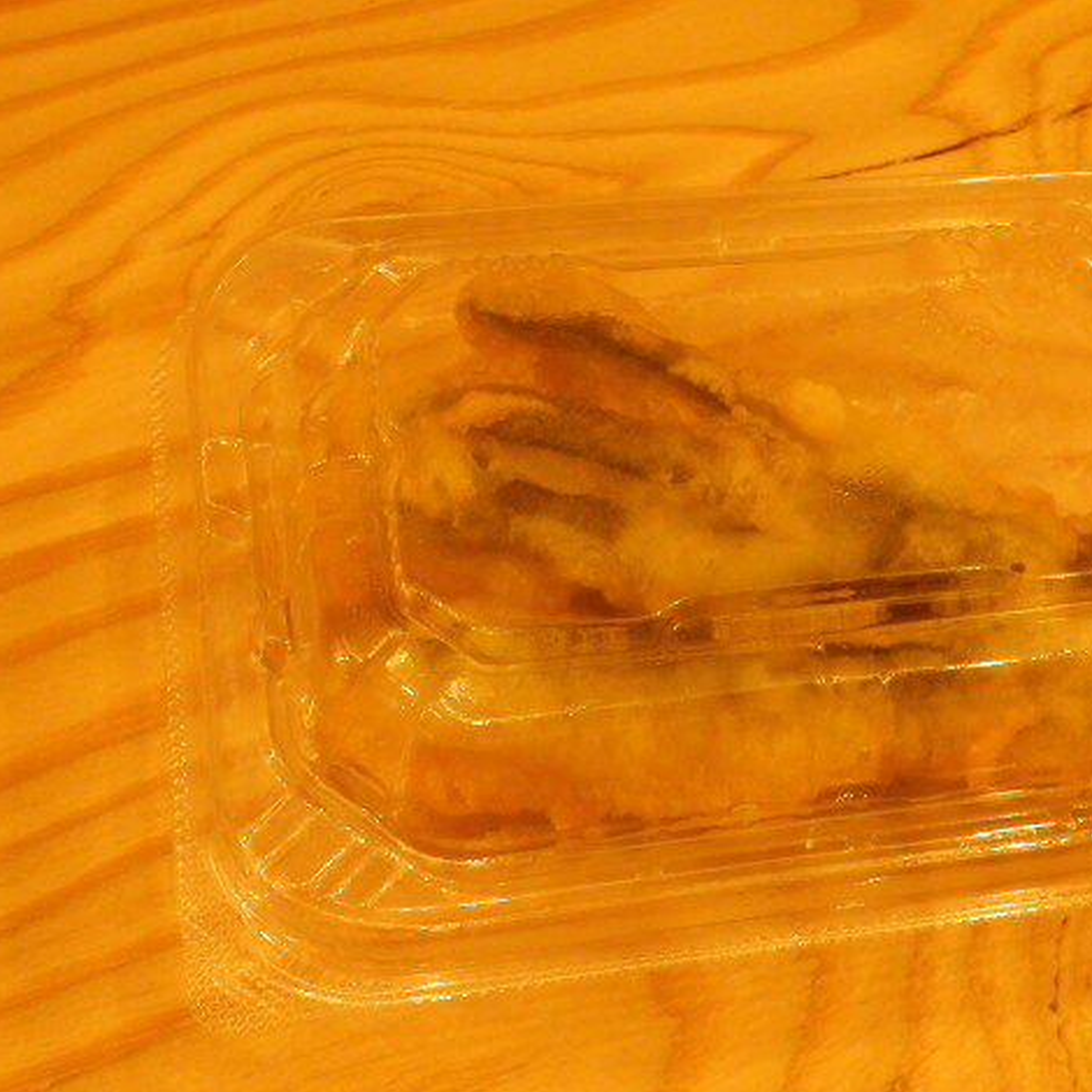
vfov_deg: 32.2
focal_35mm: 53
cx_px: 697
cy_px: 555
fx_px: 1892
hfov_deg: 32.0
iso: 640
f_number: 4.2
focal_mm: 7.9
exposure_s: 1/40
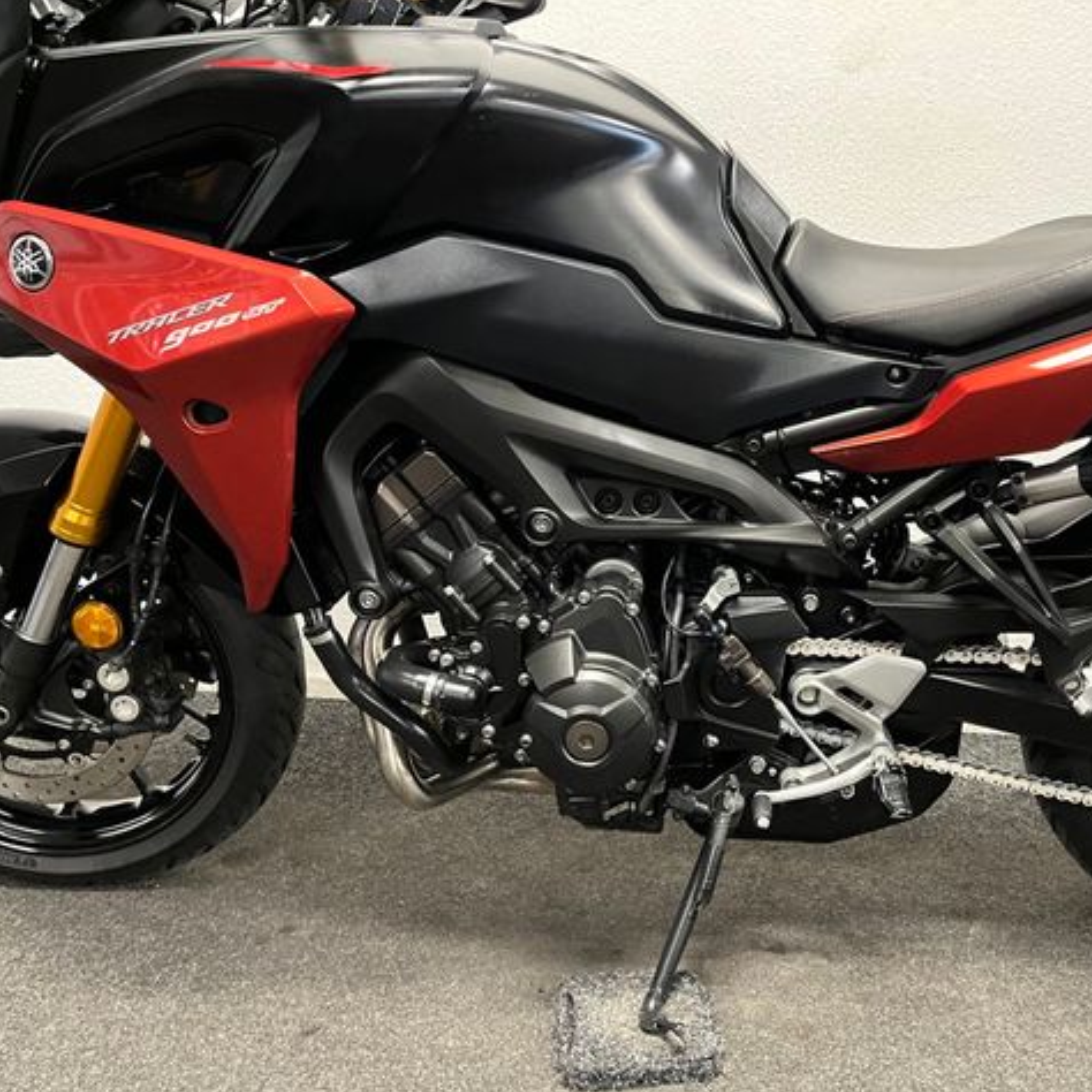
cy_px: 546
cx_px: 698
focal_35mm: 31
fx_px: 1106
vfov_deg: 52.5
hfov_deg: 51.8
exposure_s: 1/33
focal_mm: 5.1
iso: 400
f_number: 1.6
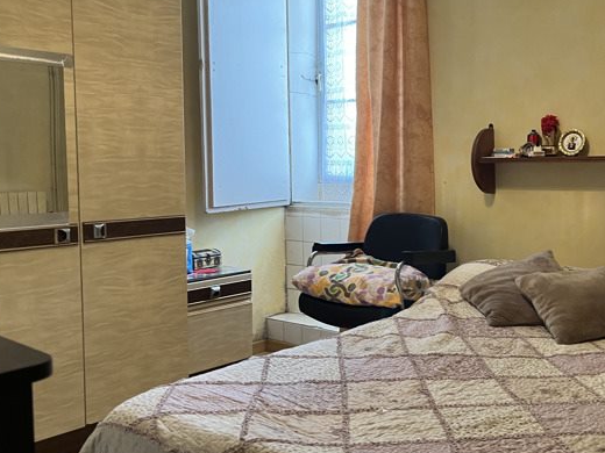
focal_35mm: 40
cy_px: 224
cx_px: 373
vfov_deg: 36.0
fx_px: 699
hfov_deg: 46.4
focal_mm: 5.1
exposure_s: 1/50
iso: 200
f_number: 1.6
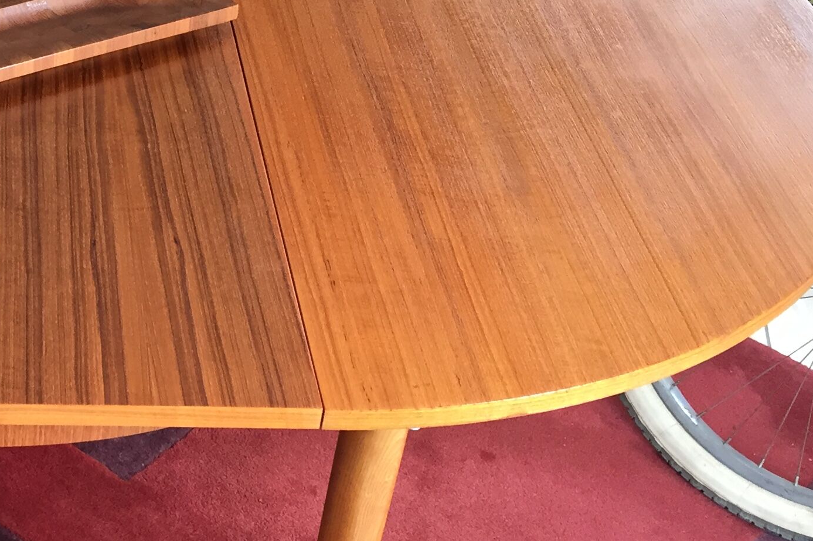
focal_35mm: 71
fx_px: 1603
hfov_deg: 26.7
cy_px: 248
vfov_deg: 19.2
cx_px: -28
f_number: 2.2
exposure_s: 1/33
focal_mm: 4.15
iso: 80
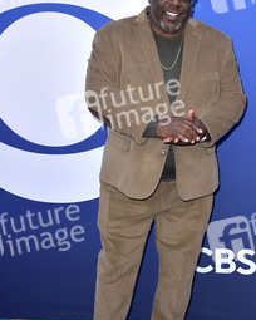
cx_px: 157
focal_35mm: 59
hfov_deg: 25.7
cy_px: 172
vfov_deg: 31.9
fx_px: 559
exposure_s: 1/250
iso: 320
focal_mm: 40
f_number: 6.3
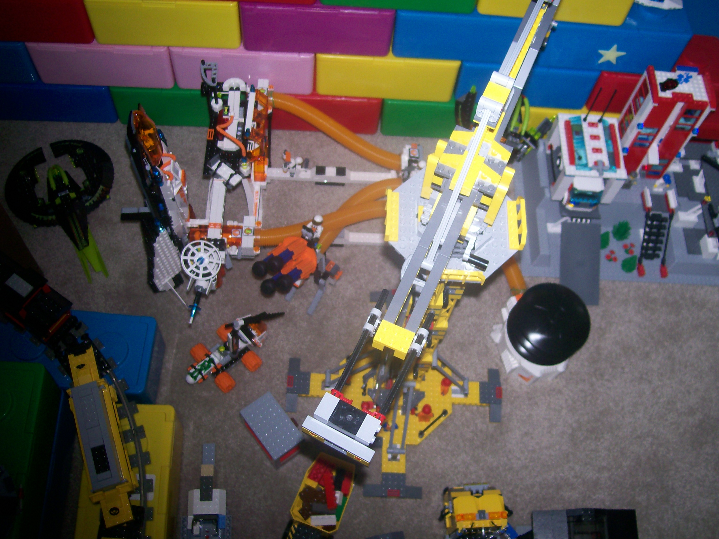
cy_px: 270
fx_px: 748
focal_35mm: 36
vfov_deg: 39.7
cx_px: 360
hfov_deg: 51.4
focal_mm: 6
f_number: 2.7
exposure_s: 1/64
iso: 80
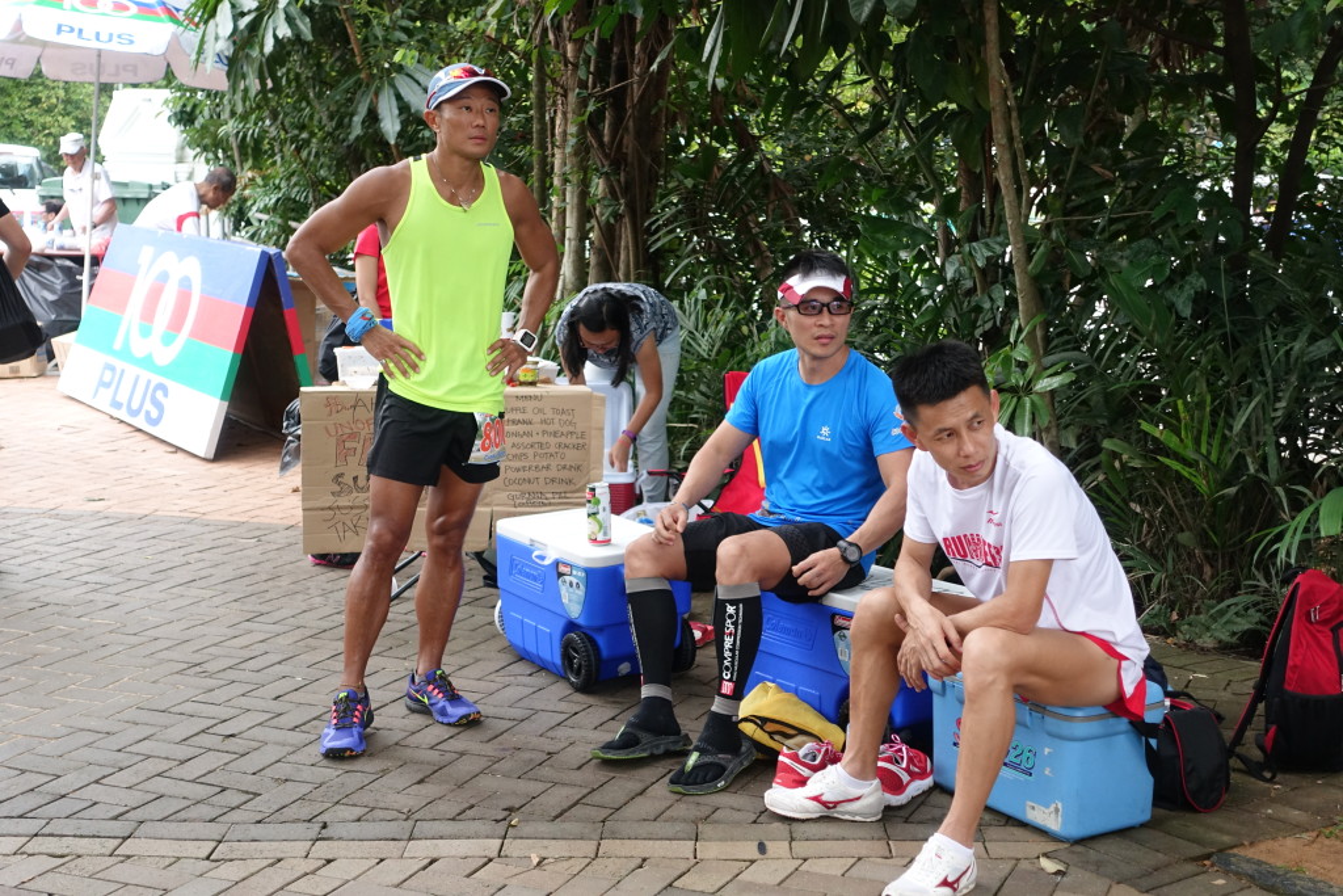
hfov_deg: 40.3
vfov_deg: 27.5
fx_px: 1828
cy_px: 448
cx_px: 672
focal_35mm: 49
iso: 500
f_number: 2.8
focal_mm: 17.9
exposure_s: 1/400
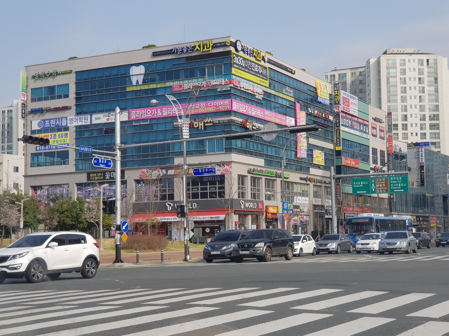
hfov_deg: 36.8
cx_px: 224
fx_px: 674
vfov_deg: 28.0
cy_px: 168
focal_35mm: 52
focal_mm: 6
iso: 25
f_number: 2.4
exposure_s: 1/488
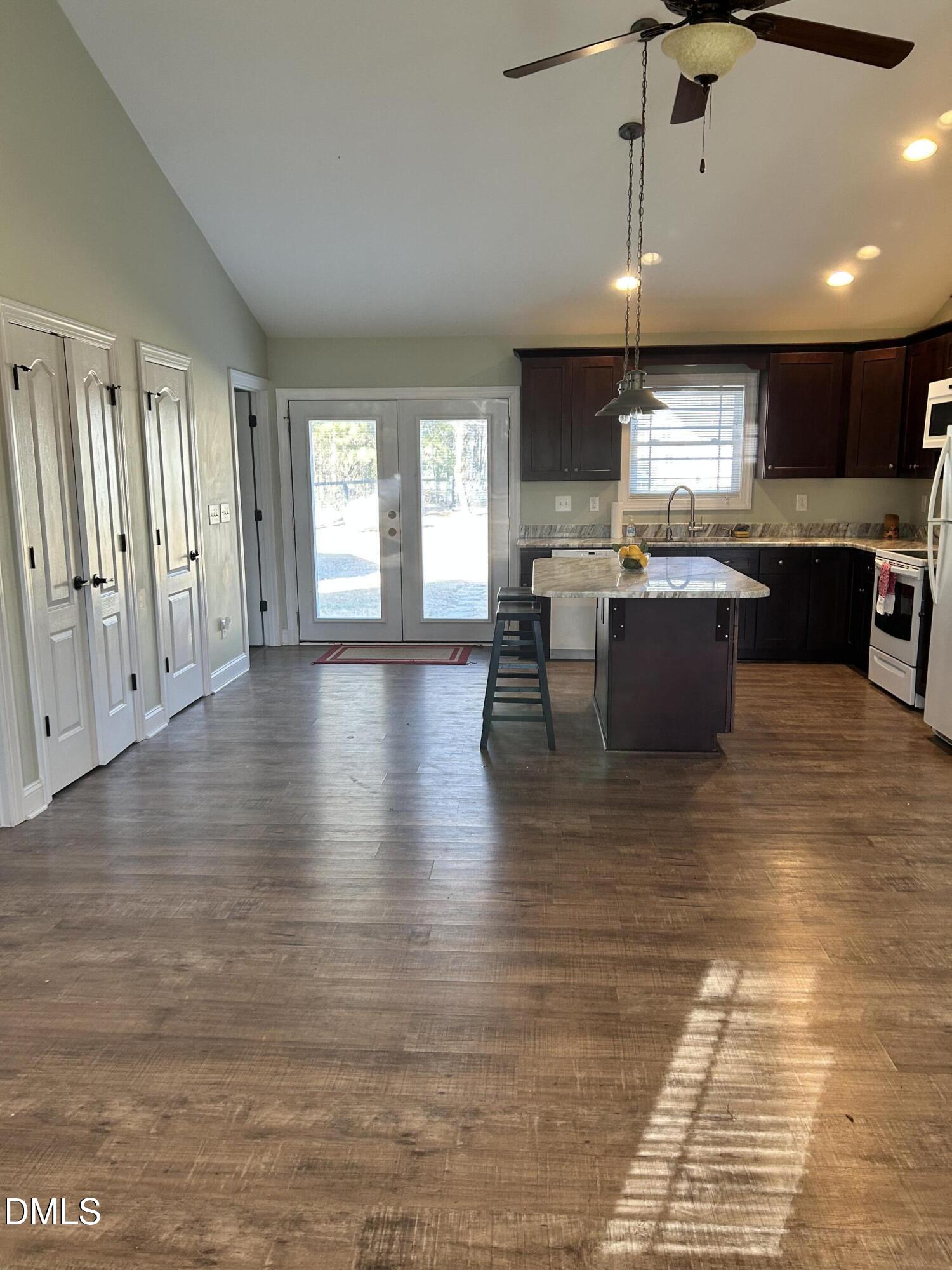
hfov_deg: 53.1
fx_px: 953
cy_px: 635
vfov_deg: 67.3
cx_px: 476
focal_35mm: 26
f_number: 1.5
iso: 100
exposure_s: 1/60
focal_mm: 5.7
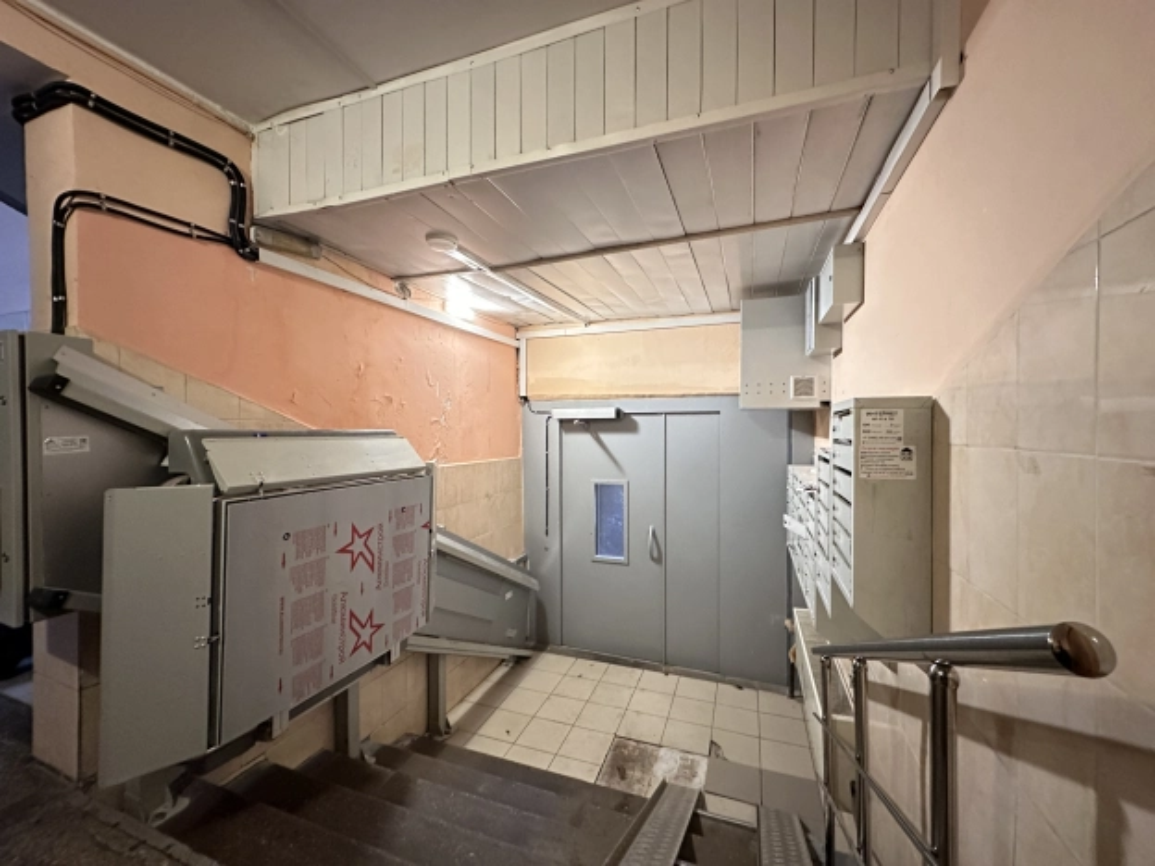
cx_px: 578
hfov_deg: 102.1
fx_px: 467
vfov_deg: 85.7
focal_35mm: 14
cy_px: 433
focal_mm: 2.22
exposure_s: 1/34
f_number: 2.2
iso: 1250
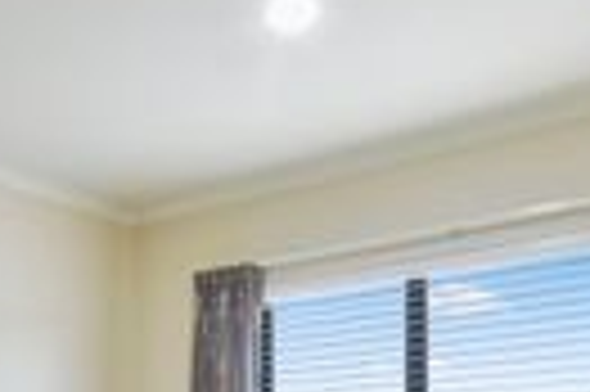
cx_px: 122
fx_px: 884
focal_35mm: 54
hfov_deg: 35.8
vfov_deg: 21.4
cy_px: 570
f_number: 10
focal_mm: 10
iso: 500
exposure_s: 1/2.5
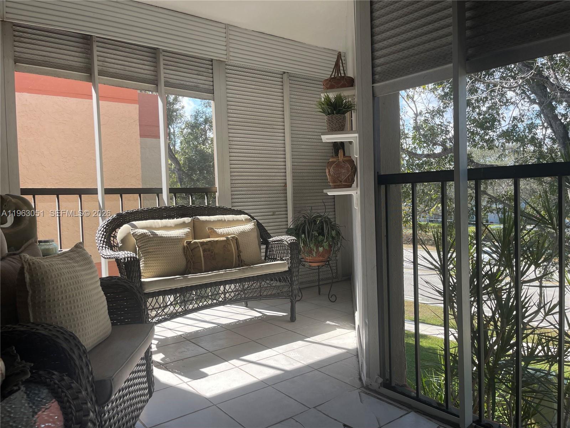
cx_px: 285
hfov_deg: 69.4
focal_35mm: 25
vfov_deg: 54.9
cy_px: 214
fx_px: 412
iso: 32
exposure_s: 1/448
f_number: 1.6
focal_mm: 5.1
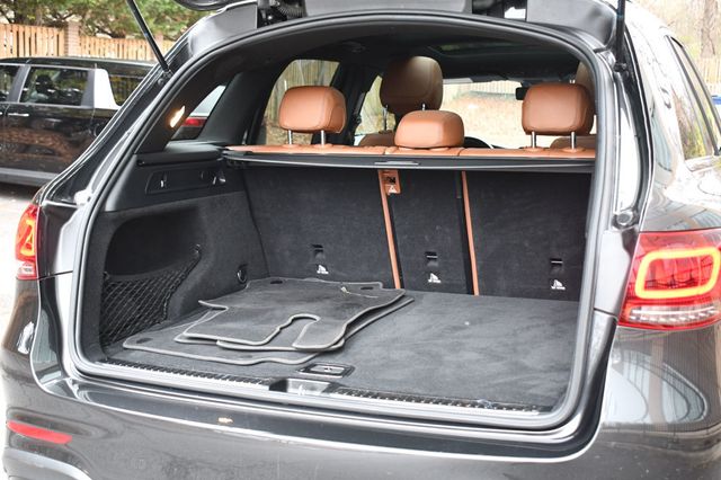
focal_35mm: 48
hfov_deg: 41.1
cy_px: 240
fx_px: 961
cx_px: 360
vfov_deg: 28.0
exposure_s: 1/125
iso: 1100
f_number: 4.5
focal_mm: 32
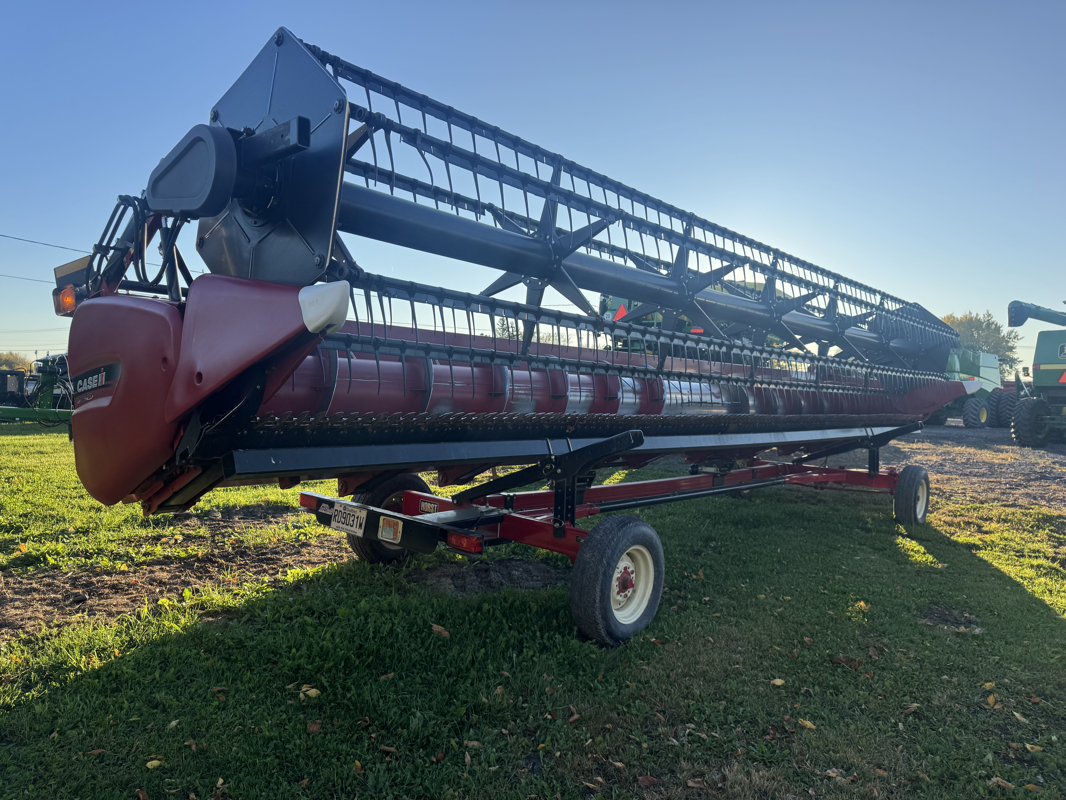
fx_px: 739
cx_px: 533
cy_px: 400
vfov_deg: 56.8
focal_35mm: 24
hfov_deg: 71.6
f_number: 1.78
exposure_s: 1/1923
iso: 80
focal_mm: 6.76
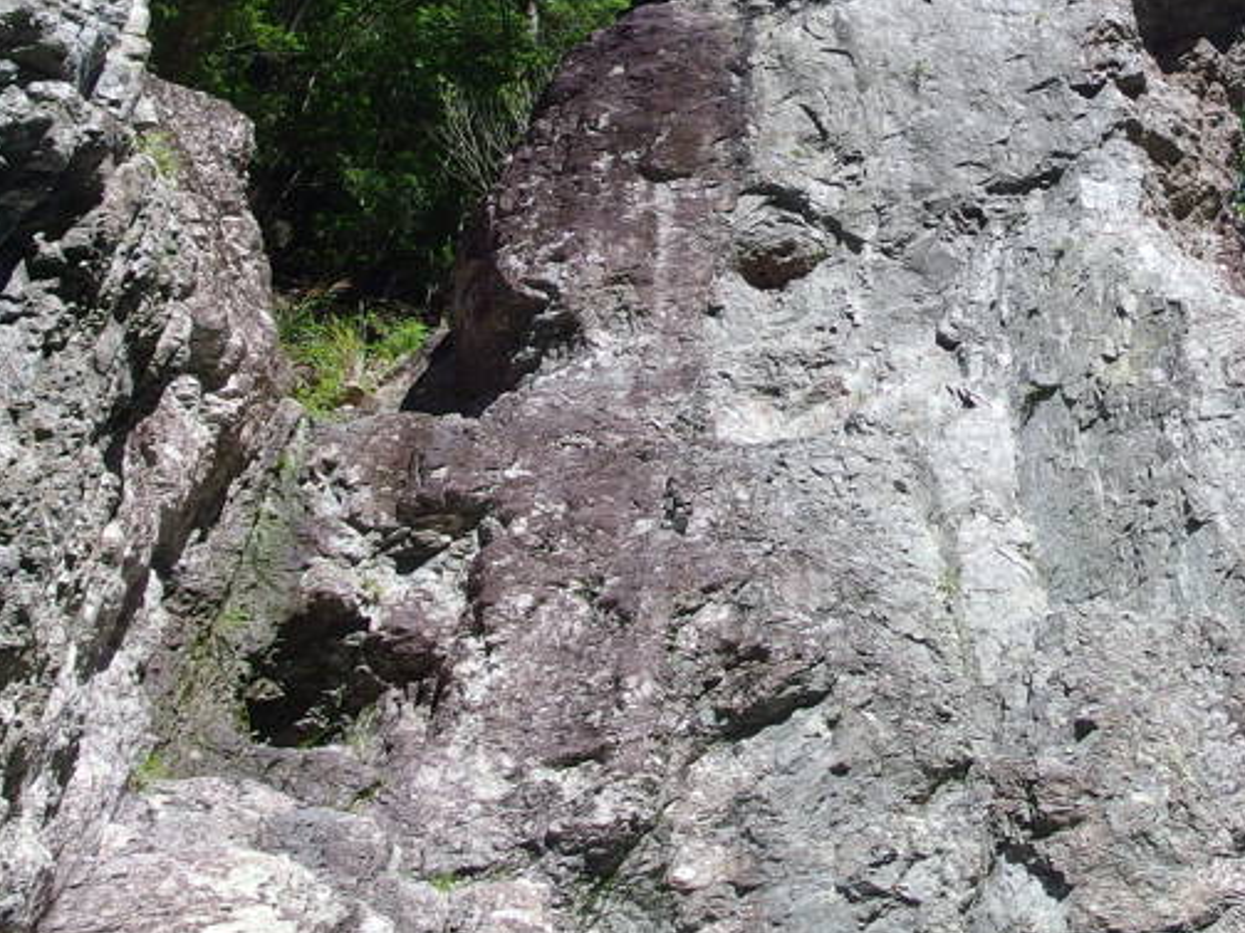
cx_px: 1129
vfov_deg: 24.9
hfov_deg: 32.1
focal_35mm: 57
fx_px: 2050
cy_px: 92
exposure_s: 1/1000
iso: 100
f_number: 2.8
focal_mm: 6
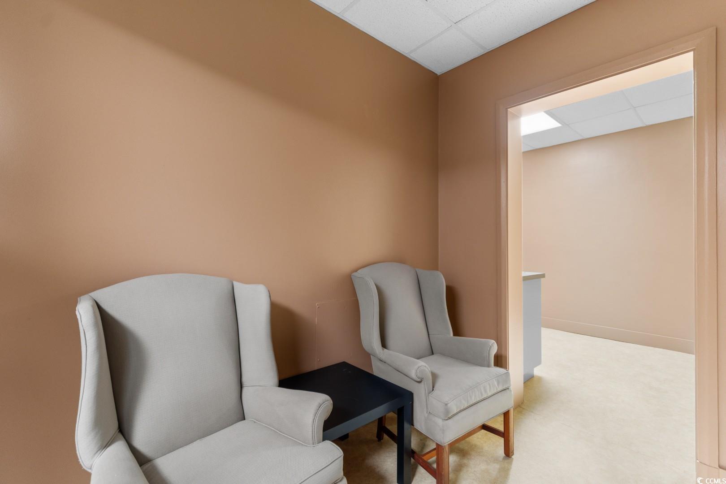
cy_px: 242
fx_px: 302
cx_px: 363
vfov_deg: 77.3
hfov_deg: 100.4
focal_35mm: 15
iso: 100
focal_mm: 10
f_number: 4.5
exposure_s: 3
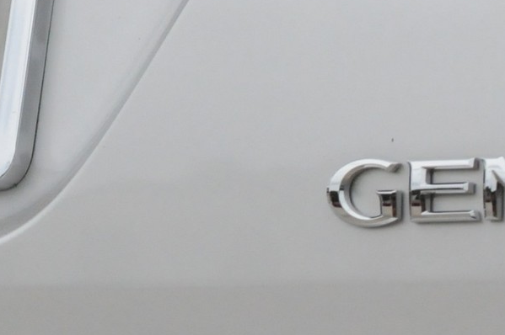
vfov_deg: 3.9
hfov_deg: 6.0
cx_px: 19
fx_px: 4821
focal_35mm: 344
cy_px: -297
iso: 2000
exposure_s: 1/1250
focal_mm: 55
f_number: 8
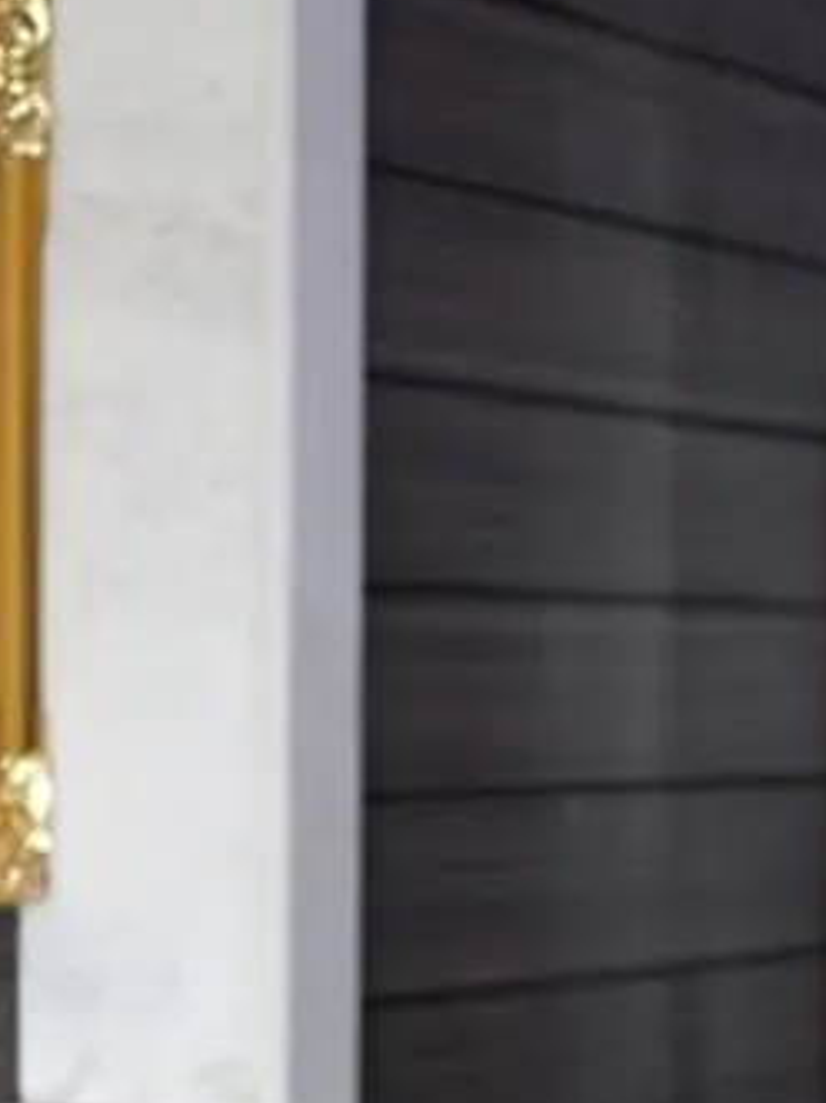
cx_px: 699
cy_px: 786
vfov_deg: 16.4
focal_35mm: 120
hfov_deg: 12.3
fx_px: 3820
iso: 1600
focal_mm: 35
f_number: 1.6
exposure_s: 1/320
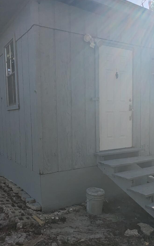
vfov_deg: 59.4
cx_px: 63
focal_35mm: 32
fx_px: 215
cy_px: 140
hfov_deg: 39.3
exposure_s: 1/3571
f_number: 2.2
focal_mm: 2.35
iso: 36
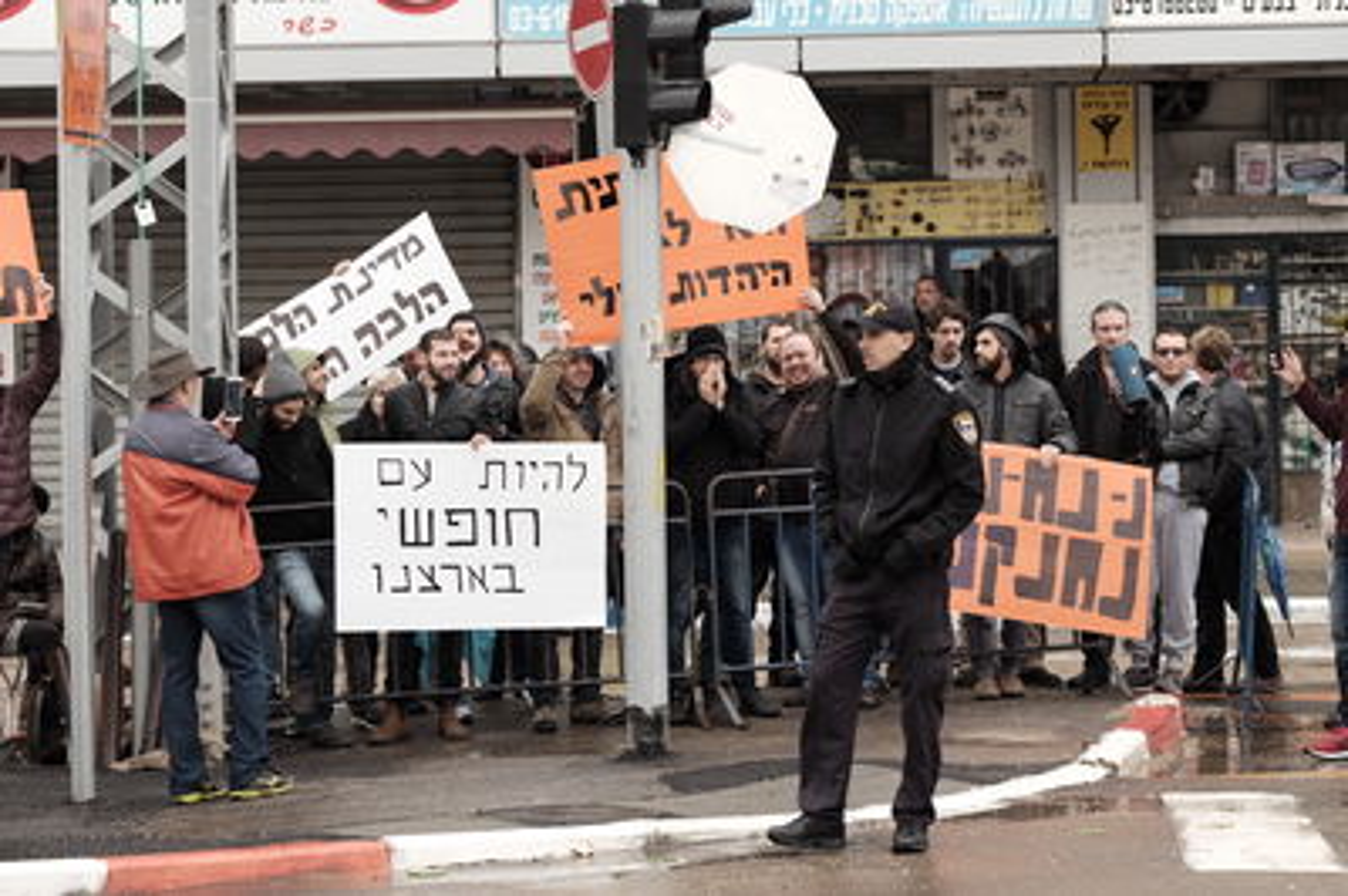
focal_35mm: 135
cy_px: 448
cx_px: 674
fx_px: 5051
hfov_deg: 15.2
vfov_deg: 10.1
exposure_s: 1/250
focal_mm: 90
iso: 200
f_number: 3.6
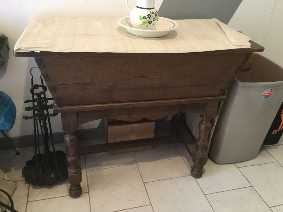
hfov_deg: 58.4
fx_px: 253
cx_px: 142
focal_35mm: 31
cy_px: 106
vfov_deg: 45.4
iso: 320
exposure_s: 1/17
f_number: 2.4
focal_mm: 3.3
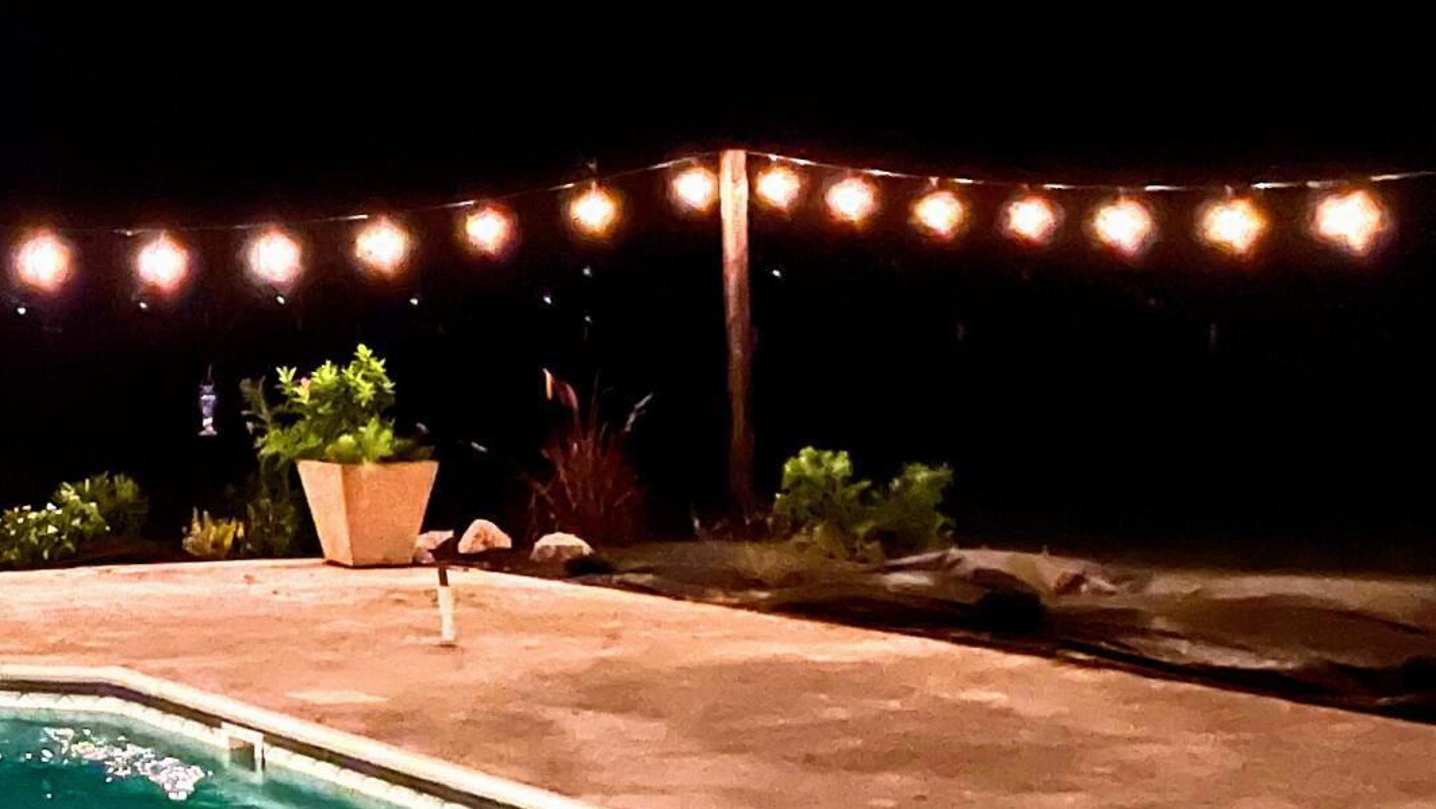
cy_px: 294
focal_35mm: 80
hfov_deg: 24.4
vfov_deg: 15.1
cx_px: -224
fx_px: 3047
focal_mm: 4.2
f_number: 1.6
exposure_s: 1/15
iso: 1600
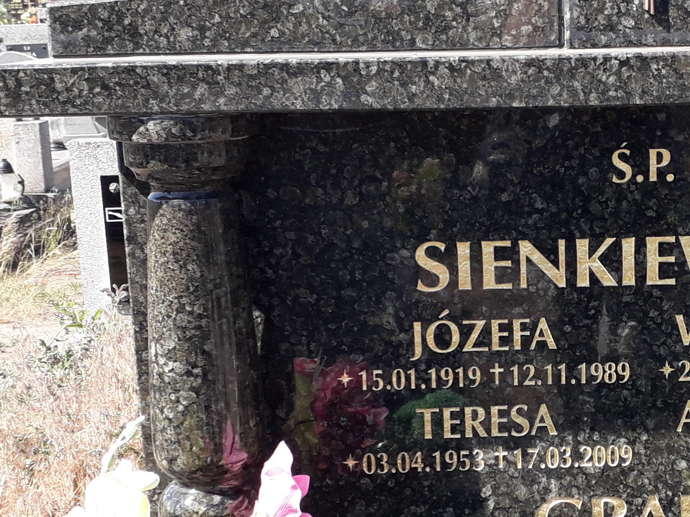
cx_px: 625
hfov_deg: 27.5
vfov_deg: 21.6
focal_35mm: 68
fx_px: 1355
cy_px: 274
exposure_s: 1/494
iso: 40
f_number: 1.9
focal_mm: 3.6
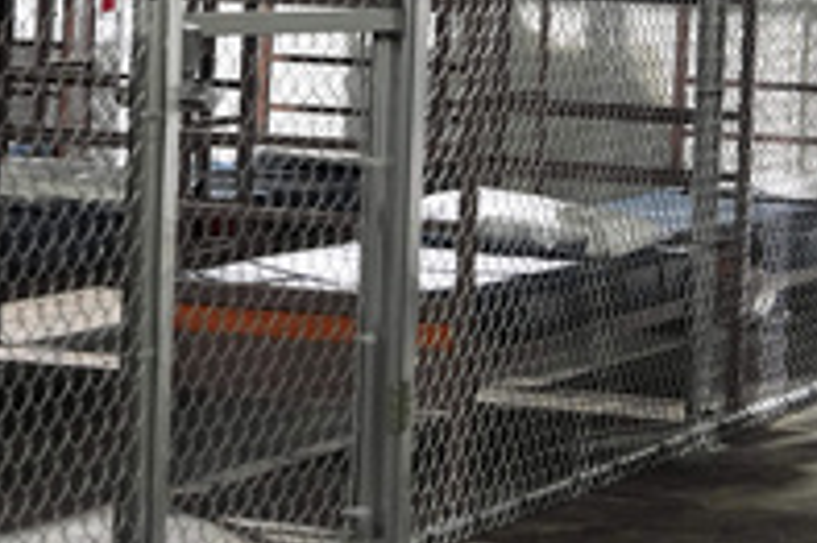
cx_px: 477
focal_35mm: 182
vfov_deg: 7.5
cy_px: -77
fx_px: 4127
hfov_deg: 11.3
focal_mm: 70
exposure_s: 1/200
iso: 2000
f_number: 2.8
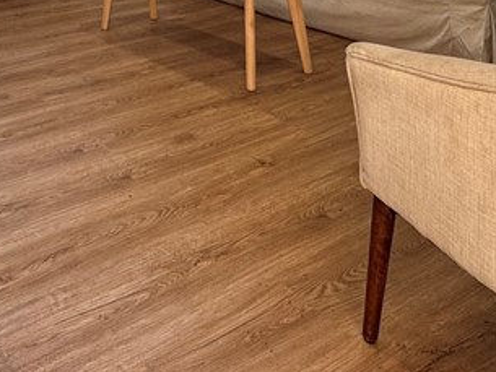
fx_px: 674
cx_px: 94
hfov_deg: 38.8
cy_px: -164
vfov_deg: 24.8
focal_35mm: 47
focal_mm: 2.22
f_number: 2.2
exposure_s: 1/99
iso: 100
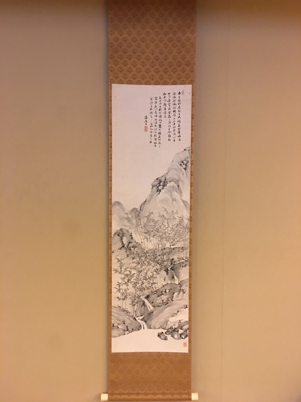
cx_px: 150
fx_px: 336
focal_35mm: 29
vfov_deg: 61.7
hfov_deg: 48.2
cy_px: 201
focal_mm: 4.15
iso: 80
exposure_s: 1/4
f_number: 2.2
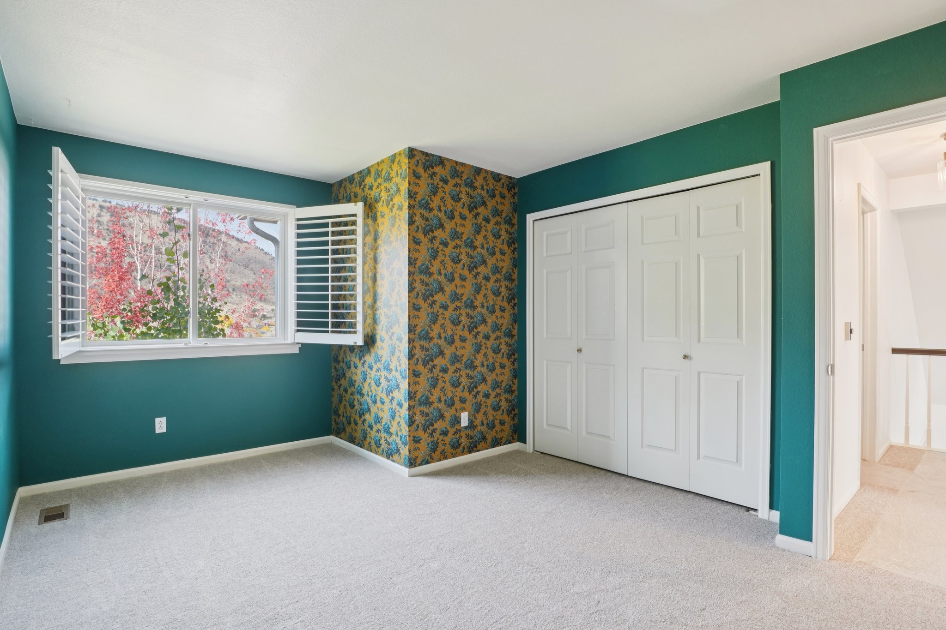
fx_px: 434
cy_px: 315
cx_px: 473
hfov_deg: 95.0
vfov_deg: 72.0
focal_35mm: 16
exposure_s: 1/10
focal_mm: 11
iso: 400
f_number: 8
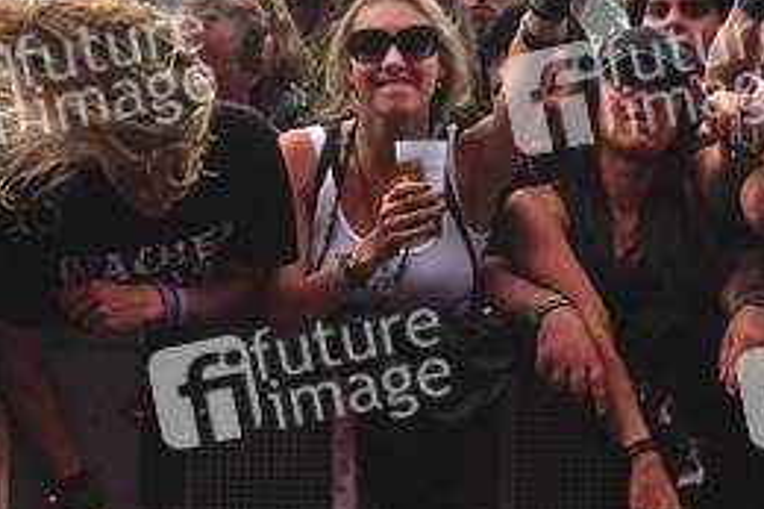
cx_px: 385
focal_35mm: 127
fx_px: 2689
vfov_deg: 10.7
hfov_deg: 16.2
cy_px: -62
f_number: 13
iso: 1250
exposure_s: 1/640
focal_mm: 55
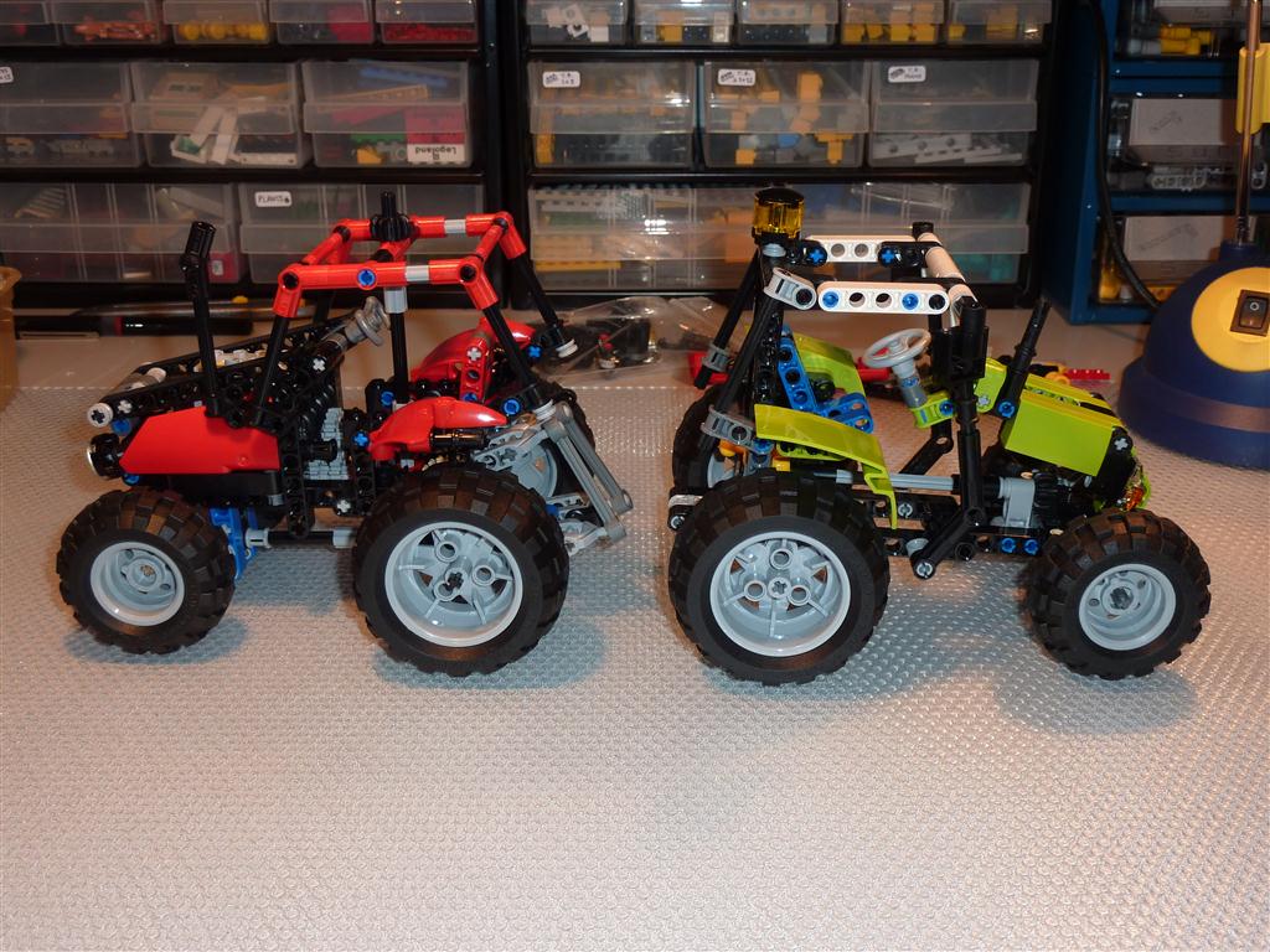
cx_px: 635
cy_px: 476
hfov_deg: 46.8
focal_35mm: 40
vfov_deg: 36.0
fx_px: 1468
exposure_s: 1/30
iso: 100
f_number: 3.6
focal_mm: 6.5
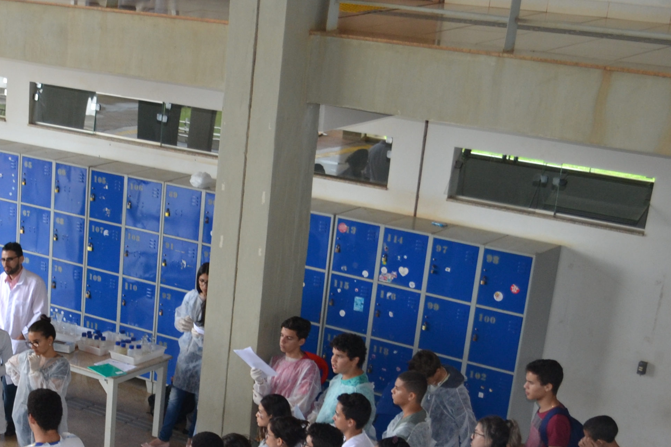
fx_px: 1603
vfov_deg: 15.4
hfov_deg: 22.2
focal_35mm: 86
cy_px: 506
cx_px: -85
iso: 400
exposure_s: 1/125
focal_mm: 24
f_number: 4
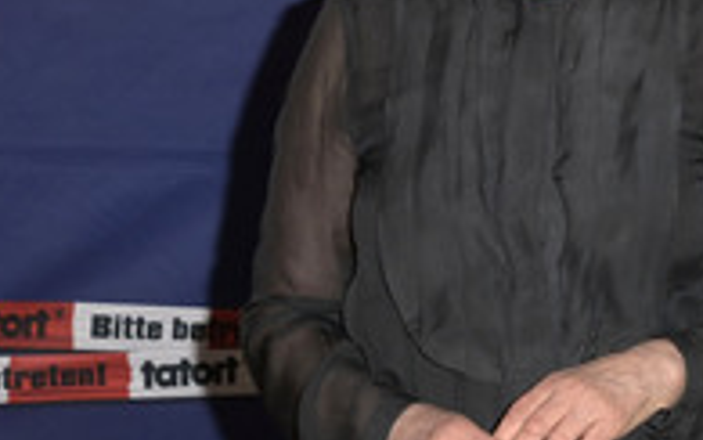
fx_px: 2932
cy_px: 90
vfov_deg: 8.6
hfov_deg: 13.6
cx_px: 499
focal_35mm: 153
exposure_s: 1/250
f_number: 5.6
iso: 640
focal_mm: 65
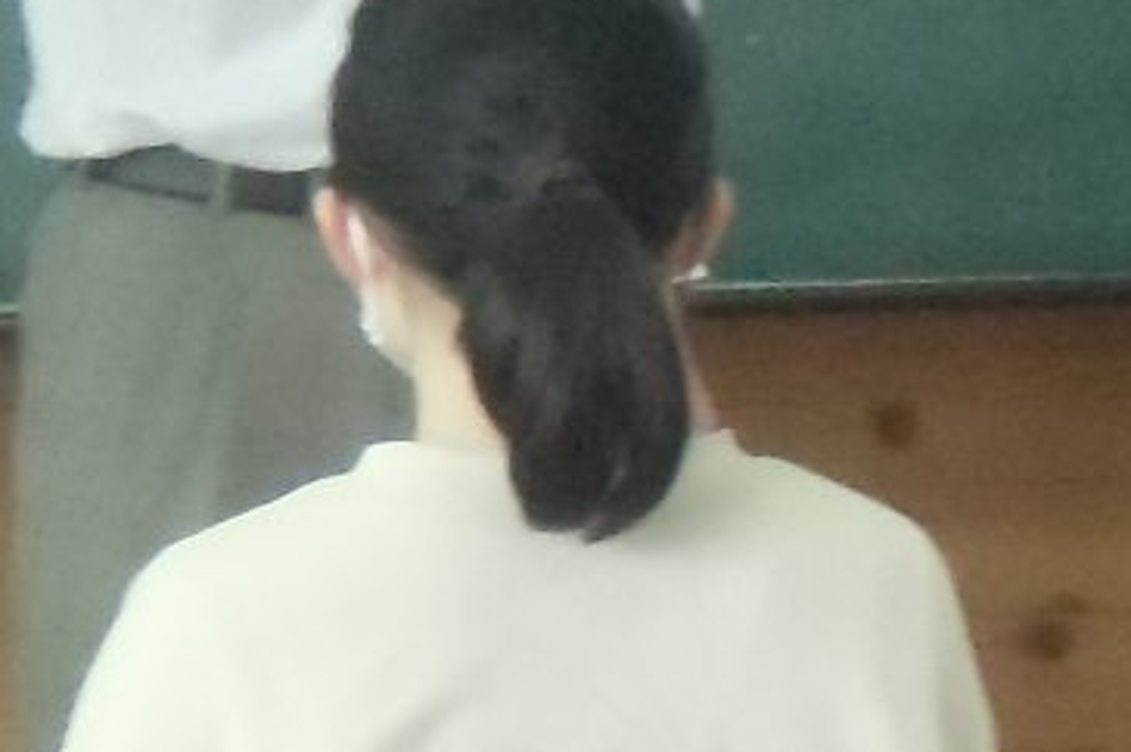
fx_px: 11582
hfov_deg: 5.6
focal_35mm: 369
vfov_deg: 3.7
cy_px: 1047
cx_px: -298
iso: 800
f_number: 4.6
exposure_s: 1/40
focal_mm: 11.17
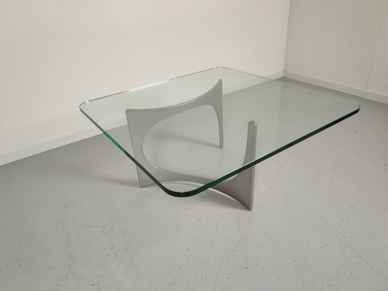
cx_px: 194
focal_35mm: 27
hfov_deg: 65.3
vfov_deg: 51.4
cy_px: 146
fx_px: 303
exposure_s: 1/100
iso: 140
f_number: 1.75
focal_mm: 4.75
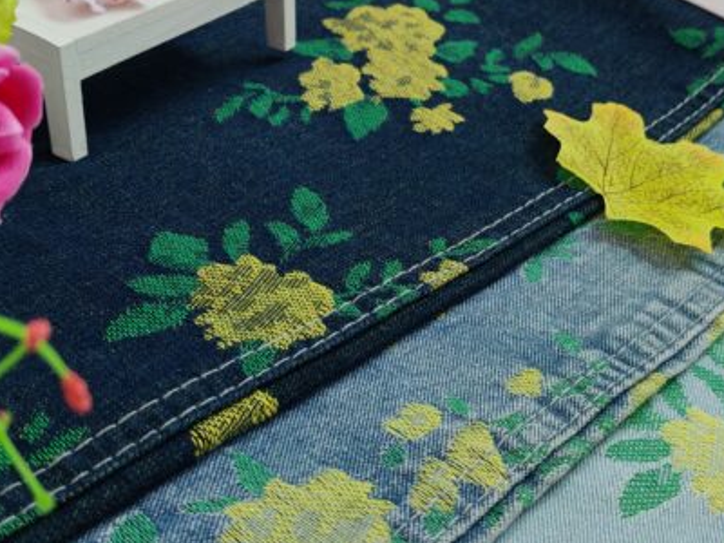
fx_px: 1150
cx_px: 386
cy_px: 245
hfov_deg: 34.9
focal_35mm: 55
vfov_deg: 26.5
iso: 50
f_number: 1.95
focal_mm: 5.52
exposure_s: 1/100
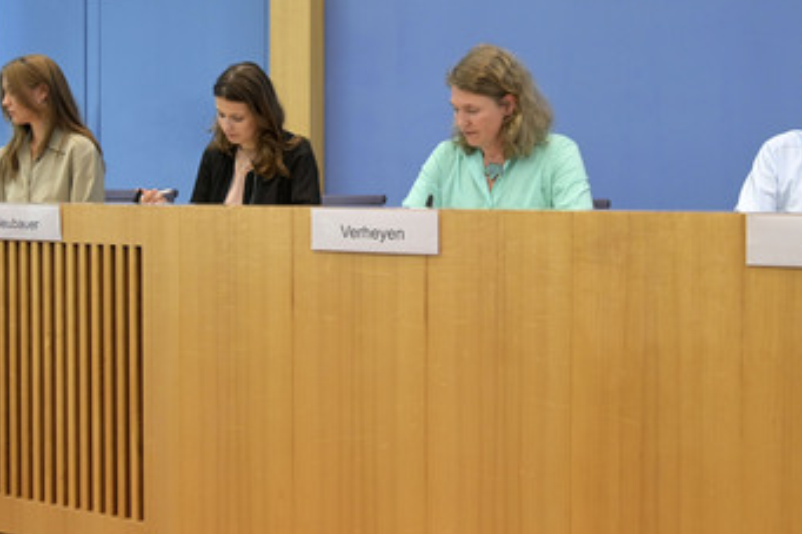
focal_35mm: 41
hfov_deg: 47.3
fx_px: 913
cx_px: 446
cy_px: 212
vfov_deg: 32.5
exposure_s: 1/1250
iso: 4000
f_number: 4
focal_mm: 31
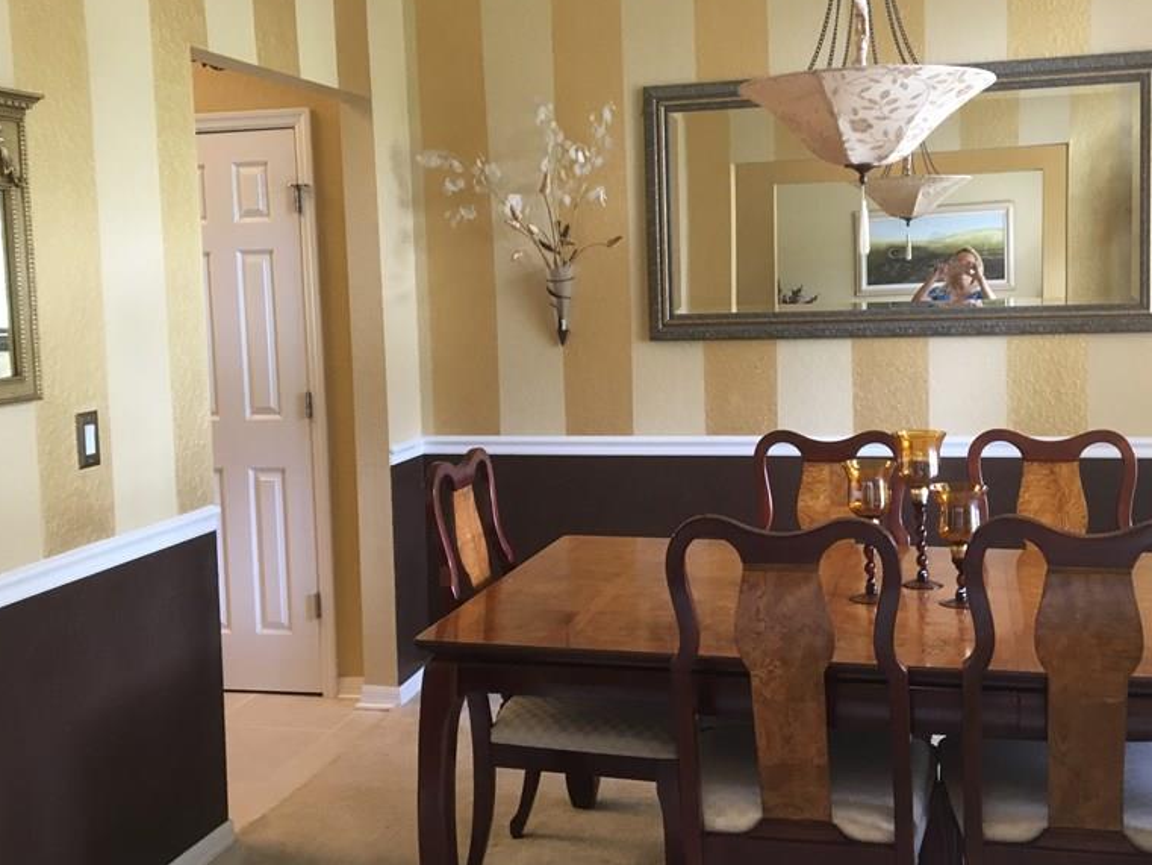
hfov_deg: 47.8
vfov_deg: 36.8
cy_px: 368
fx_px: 1298
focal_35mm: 39
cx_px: 619
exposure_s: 1/30
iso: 80
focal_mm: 4.15
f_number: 2.2
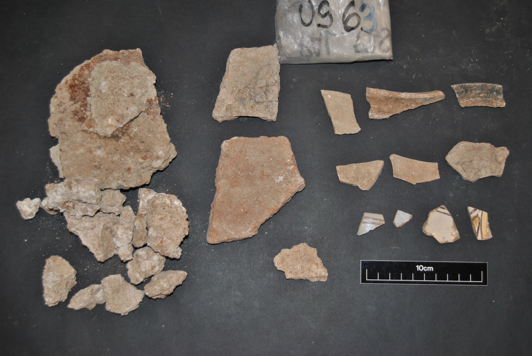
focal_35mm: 63
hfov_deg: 31.9
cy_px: 178
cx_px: 266
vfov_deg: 21.6
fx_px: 932
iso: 200
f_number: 5
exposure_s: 1/60
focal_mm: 42
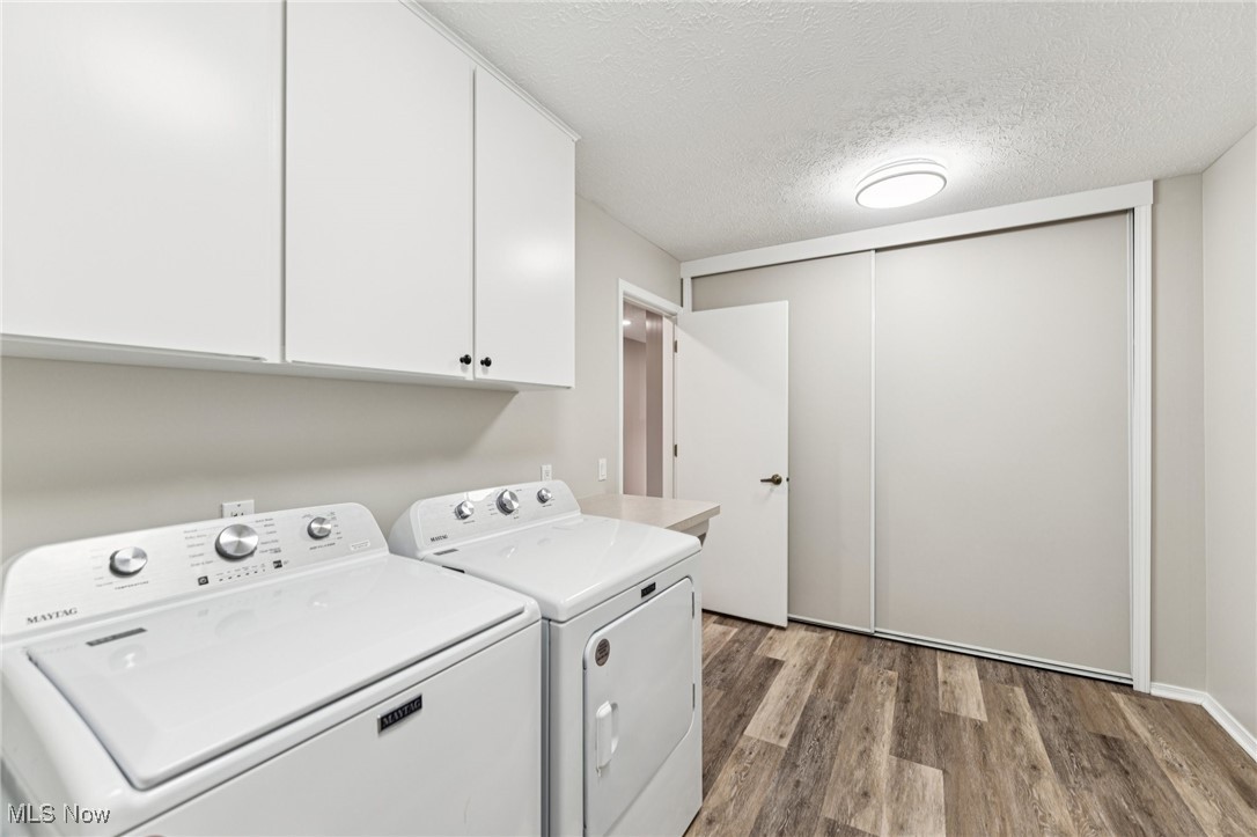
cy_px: 418
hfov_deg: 104.3
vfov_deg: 81.2
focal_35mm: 14
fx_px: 489
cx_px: 628
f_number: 3.5
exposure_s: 1/50
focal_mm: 14
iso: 200
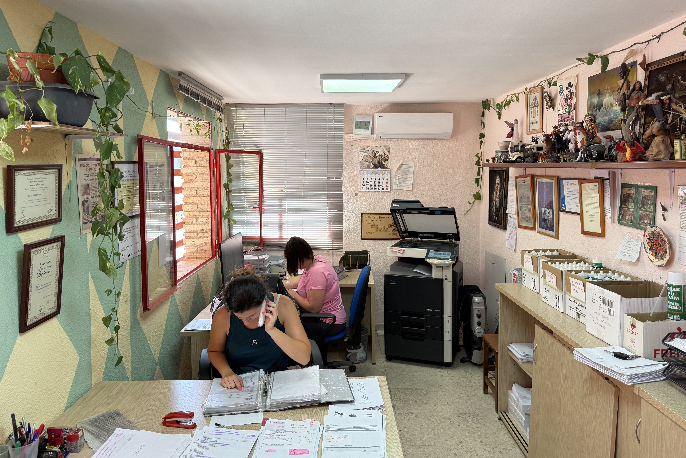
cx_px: 343
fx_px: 476
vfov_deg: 51.2
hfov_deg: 71.5
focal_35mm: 25
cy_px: 205
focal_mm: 6.76
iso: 64
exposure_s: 1/100
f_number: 1.78
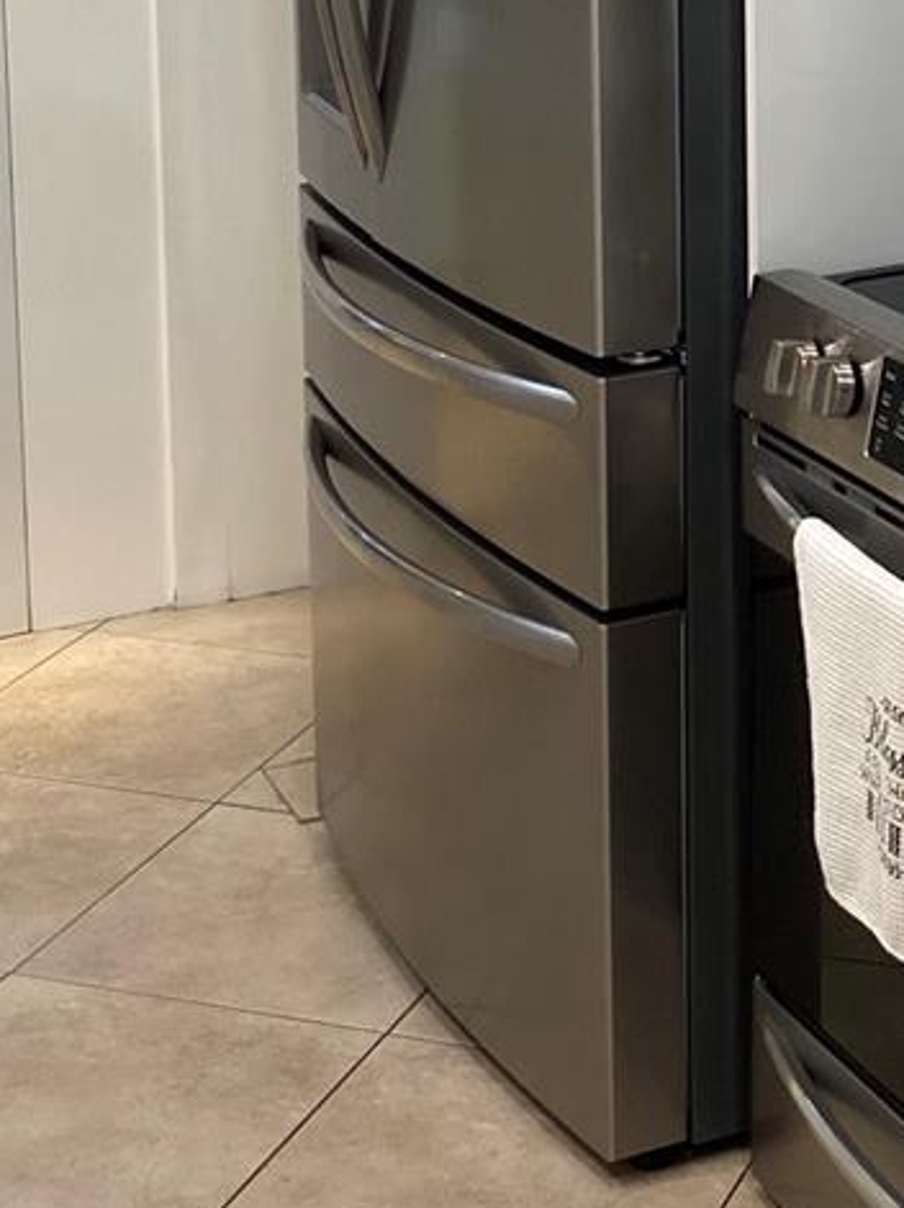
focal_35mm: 85
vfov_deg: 22.1
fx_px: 2962
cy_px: -10
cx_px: 896
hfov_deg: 17.0
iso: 125
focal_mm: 4.25
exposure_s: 1/120
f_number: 1.8
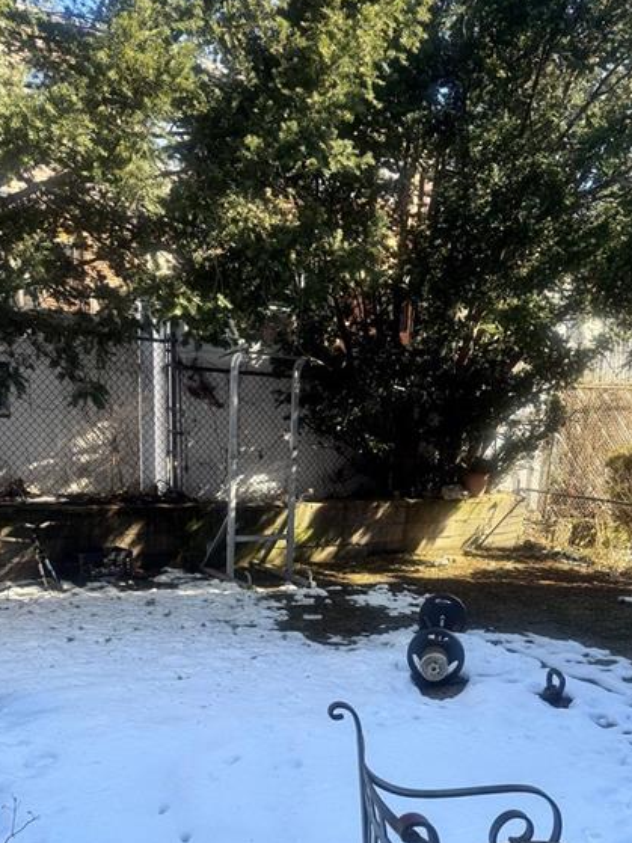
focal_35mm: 33
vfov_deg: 54.3
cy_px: 561
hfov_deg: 42.6
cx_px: 400
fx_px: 804
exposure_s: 1/822
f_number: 1.78
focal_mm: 6.76
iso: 80
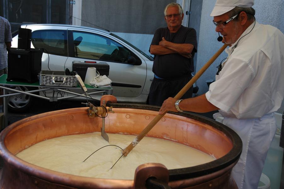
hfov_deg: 51.3
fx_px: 296
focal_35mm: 38
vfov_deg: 35.4
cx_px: 142
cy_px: 94
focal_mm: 25
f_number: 4.5
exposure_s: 1/250
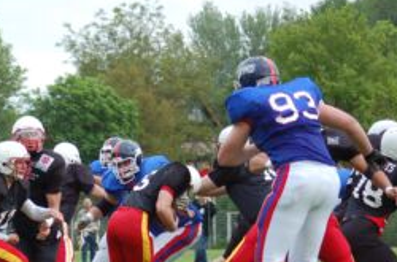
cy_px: 221
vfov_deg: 5.8
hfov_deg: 8.8
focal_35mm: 234
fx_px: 2572
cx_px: 58
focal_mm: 86
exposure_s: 1/1000
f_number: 4
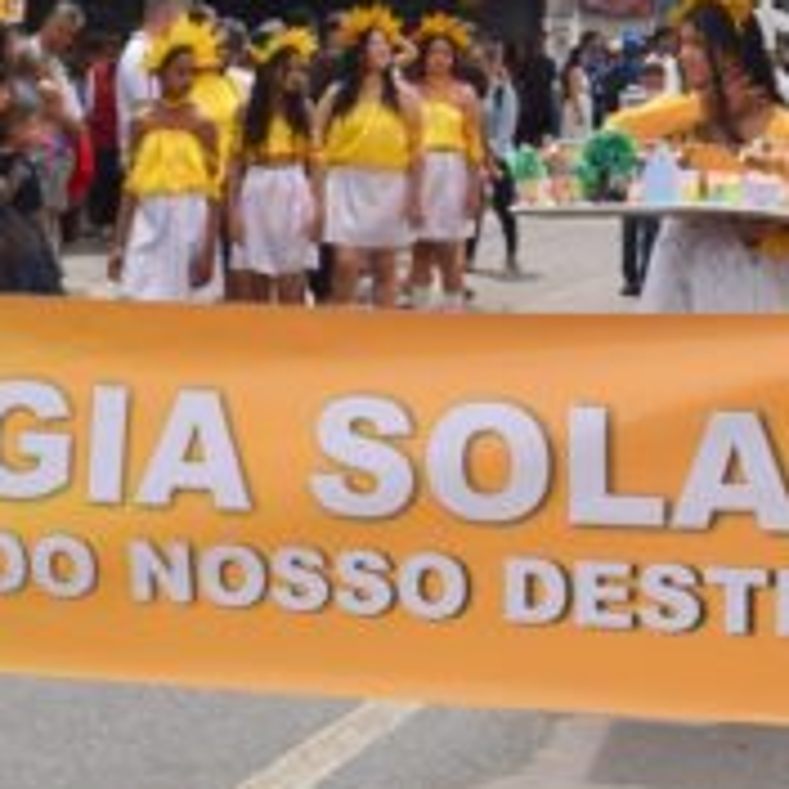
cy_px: 96
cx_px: 193
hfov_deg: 17.8
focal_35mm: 97
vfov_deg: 17.7
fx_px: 2501
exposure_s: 1/200
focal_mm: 18
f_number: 13
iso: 100
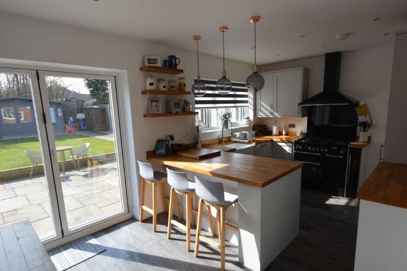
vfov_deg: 64.4
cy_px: 148
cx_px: 215
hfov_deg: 86.8
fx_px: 215
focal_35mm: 19
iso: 400
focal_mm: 10
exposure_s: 1/250
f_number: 8
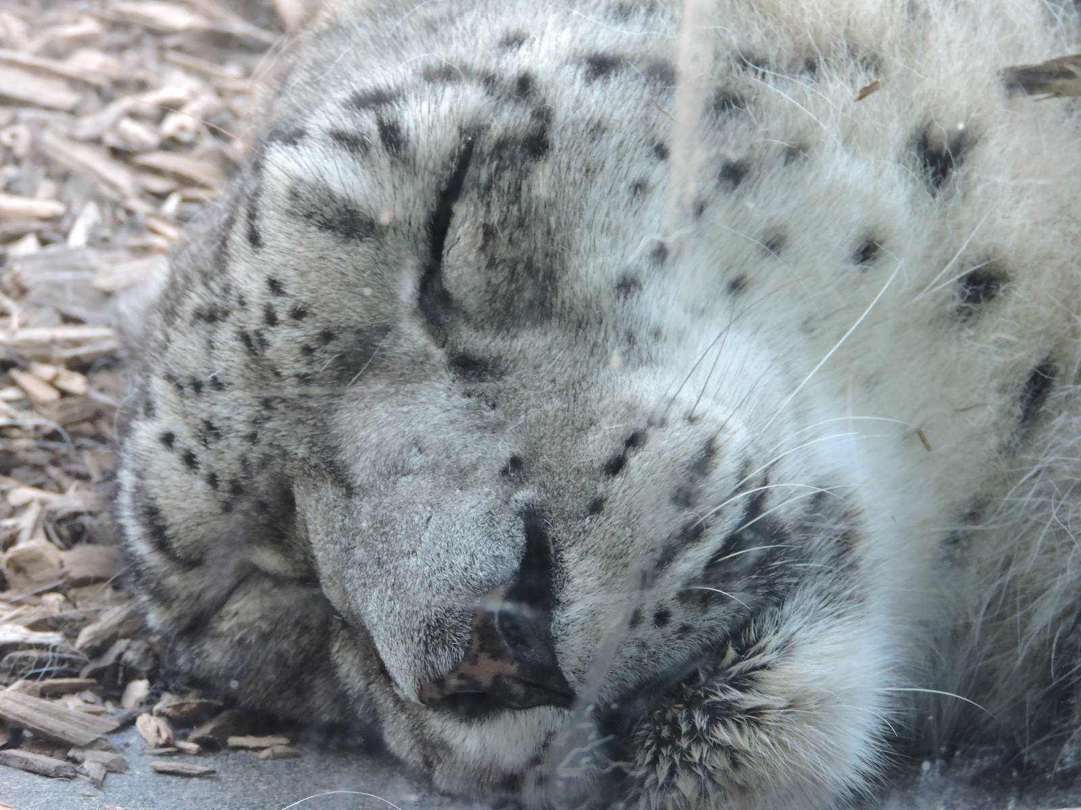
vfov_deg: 7.4
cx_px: 540
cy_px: 405
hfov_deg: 9.9
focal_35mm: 200
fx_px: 6246
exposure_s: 1/30
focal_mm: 35.7
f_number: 4.6
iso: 400
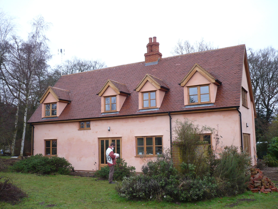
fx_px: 281
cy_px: 104
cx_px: 139
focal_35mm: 35
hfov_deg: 52.6
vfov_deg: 40.7
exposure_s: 1/200
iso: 100
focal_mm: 5.8
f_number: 2.8
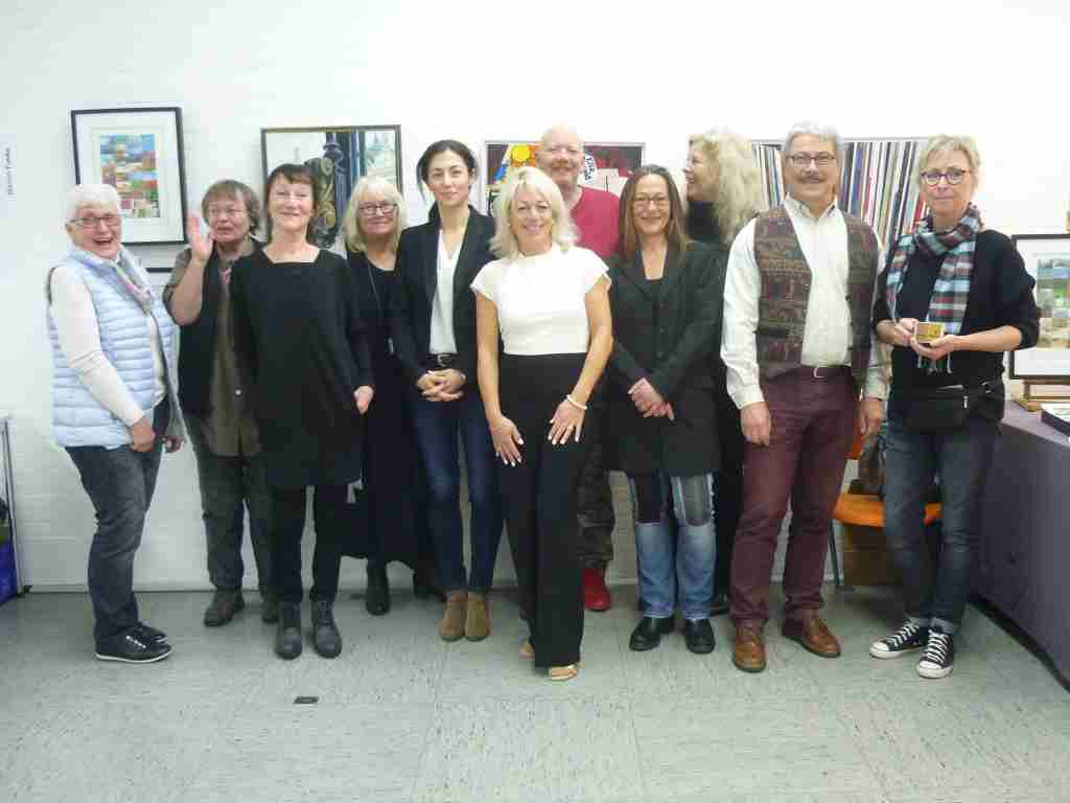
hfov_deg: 55.4
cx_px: 535
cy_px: 402
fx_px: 1020
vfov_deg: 42.9
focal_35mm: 33
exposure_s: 1/30
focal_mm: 5.5
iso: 250
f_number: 2.8
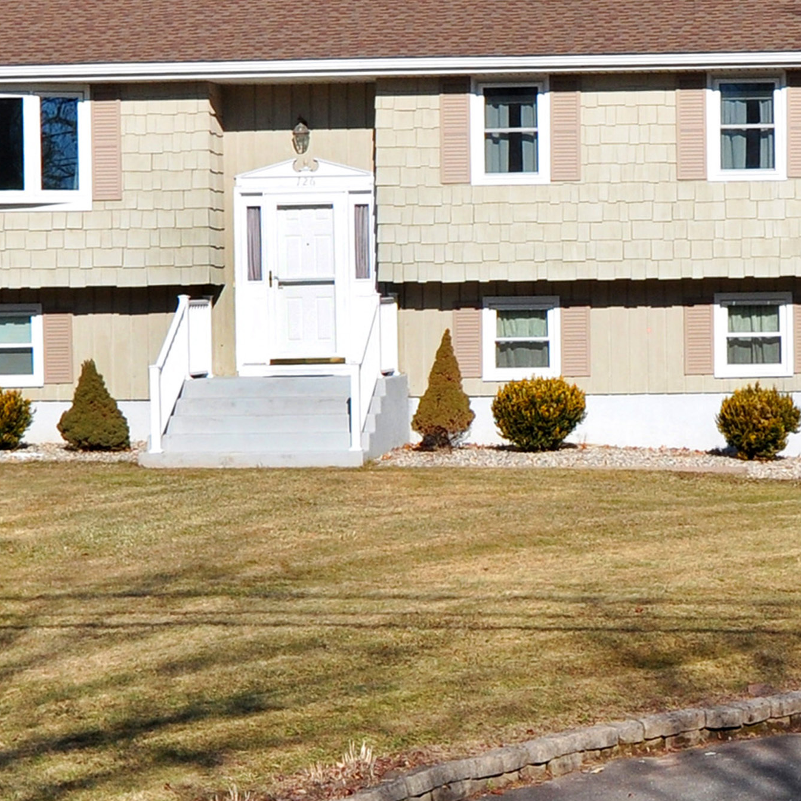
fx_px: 1440
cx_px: 551
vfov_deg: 31.0
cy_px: 302
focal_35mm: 55
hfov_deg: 30.8
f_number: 8
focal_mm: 20
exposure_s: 1/800
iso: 250
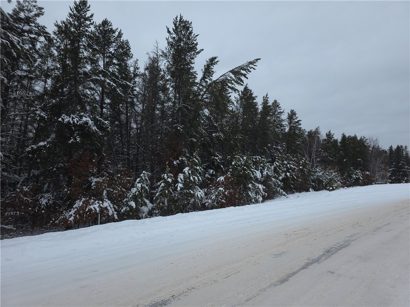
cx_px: 205
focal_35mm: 23
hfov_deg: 73.9
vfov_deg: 58.9
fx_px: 272
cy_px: 154
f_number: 1.7
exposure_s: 1/2320
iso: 125
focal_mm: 6.3
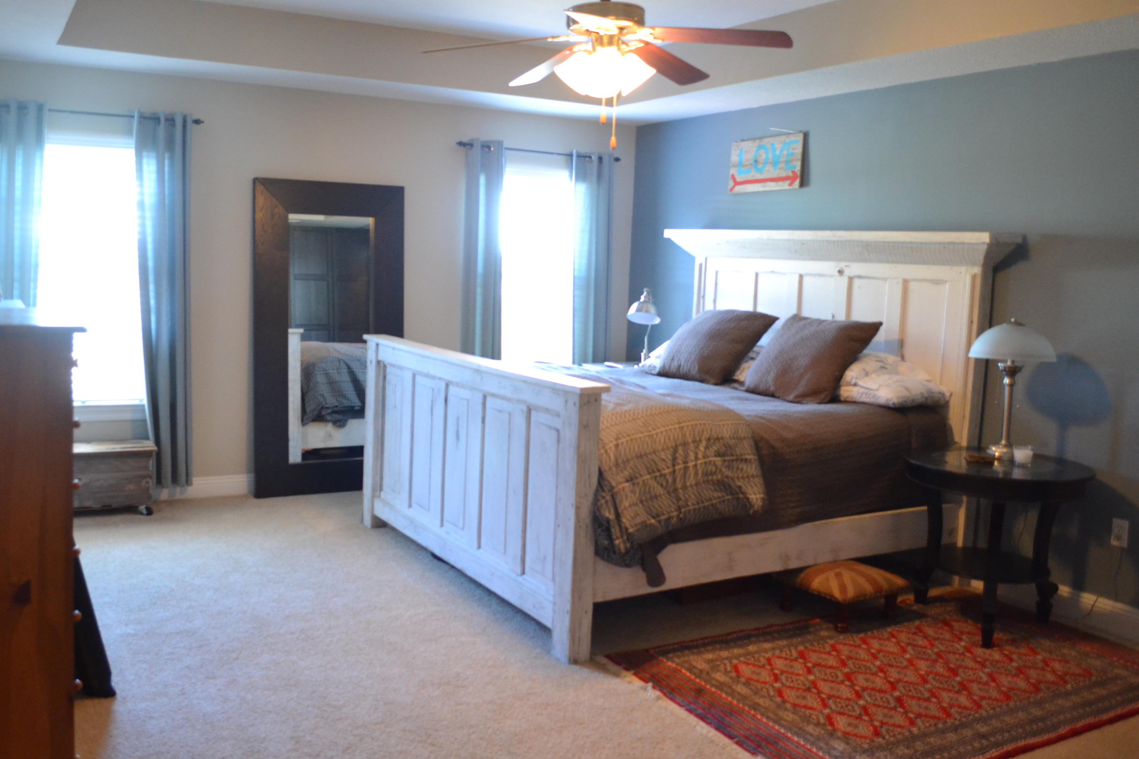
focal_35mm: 30
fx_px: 949
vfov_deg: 43.5
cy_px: 338
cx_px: 509
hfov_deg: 61.8
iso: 1800
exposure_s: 1/60
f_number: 3.5
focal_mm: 18
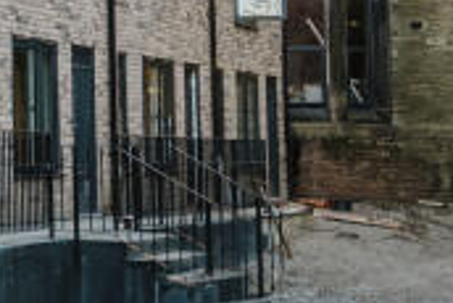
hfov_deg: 13.5
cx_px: -572
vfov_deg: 10.9
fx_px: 1499
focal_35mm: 119
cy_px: -203
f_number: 8
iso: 100
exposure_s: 1/60
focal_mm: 20
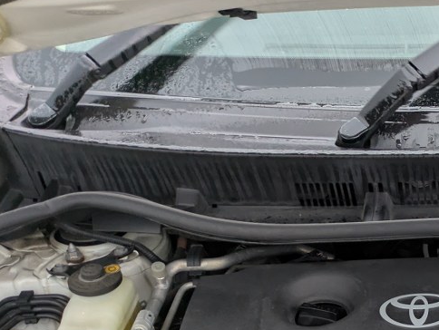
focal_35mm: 66
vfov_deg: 21.1
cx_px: 520
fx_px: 838
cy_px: 369
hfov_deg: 26.3
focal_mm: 5.43
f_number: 1.89
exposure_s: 1/100
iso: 243
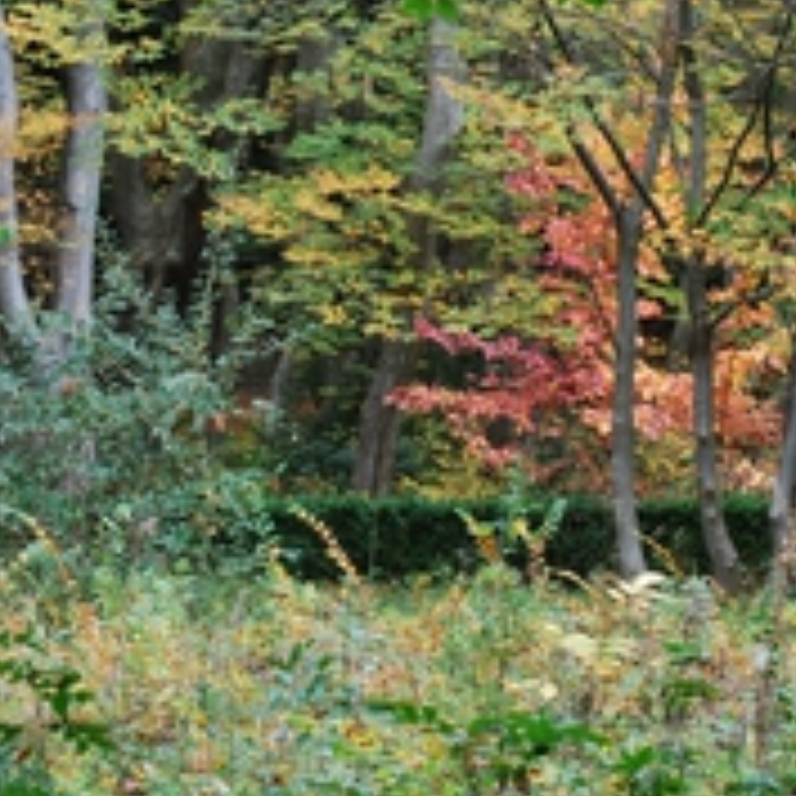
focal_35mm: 162
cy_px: 229
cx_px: 265
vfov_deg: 10.8
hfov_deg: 10.8
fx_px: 4215
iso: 400
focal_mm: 50
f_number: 4.5
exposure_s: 1/100
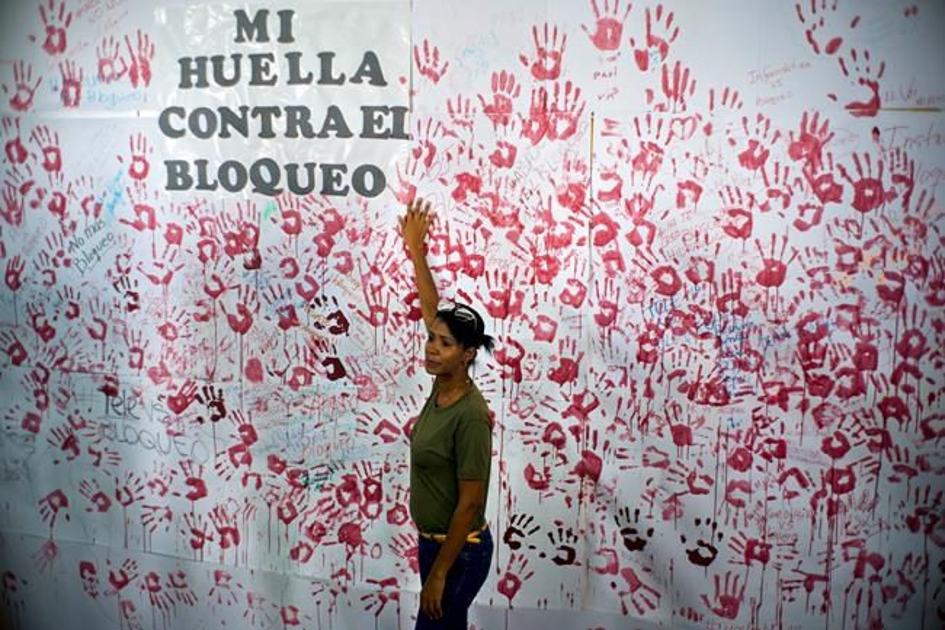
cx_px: 472
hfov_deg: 73.8
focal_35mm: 24
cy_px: 315
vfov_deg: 53.1
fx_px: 630
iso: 500
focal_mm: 24
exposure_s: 1/60
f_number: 2
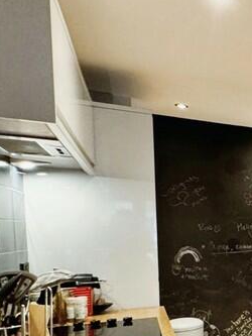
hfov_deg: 22.6
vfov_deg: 42.1
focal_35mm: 43
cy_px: 263
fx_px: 417
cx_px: 432
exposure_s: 1/50
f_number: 2.2
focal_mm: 2.22
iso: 320
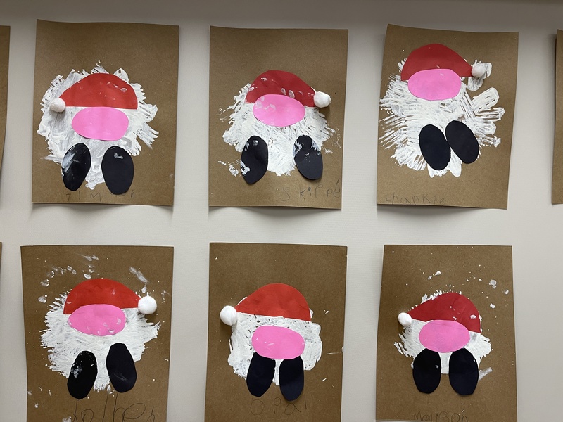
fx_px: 423
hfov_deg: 67.3
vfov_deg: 53.1
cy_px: 211
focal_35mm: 26
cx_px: 282
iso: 100
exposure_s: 1/60
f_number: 1.6
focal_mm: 5.1
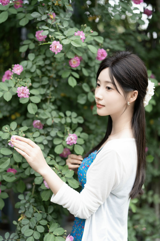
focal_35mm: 50
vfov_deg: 39.6
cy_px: 120
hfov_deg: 27.0
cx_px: 80
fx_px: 333
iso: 100
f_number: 1.4
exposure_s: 1/640
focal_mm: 50
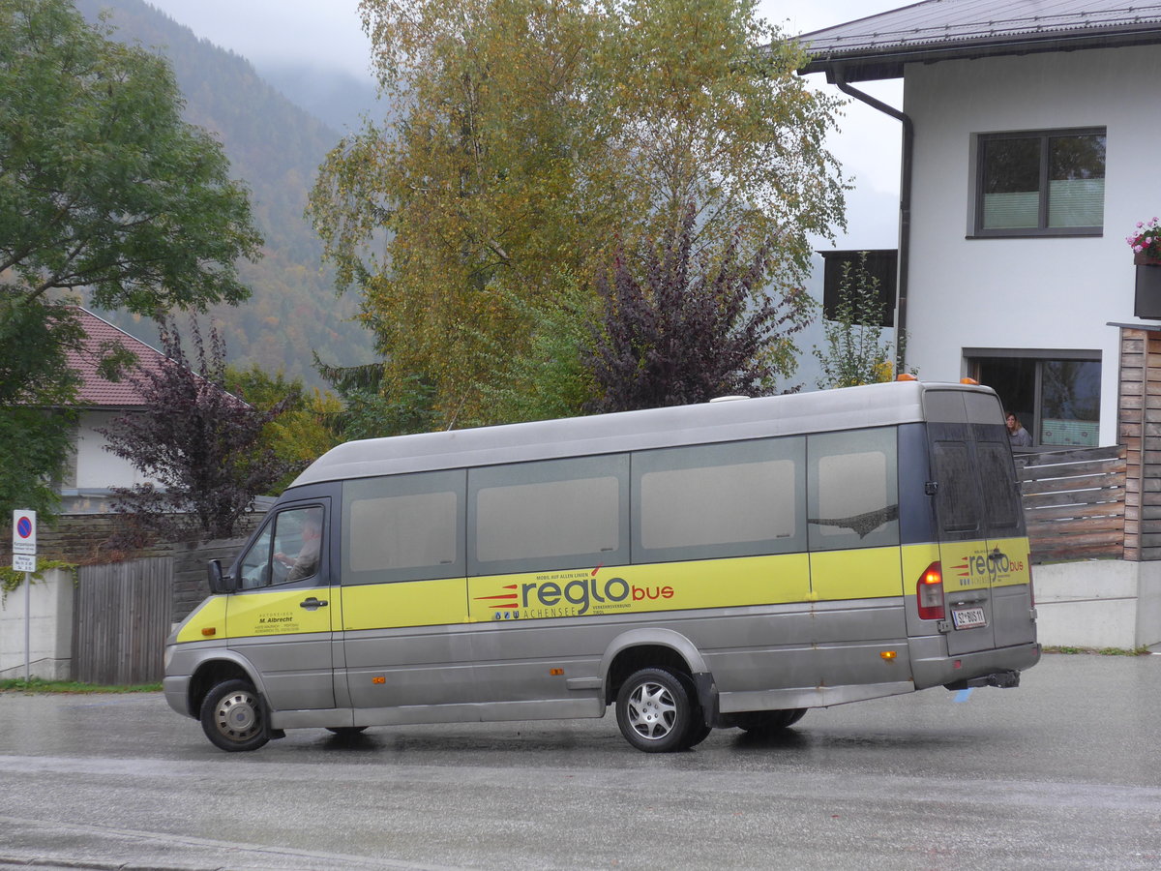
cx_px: 580
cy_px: 436
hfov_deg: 24.4
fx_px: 2683
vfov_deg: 18.4
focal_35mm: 80
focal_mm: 16
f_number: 4.4
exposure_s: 1/80
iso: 160
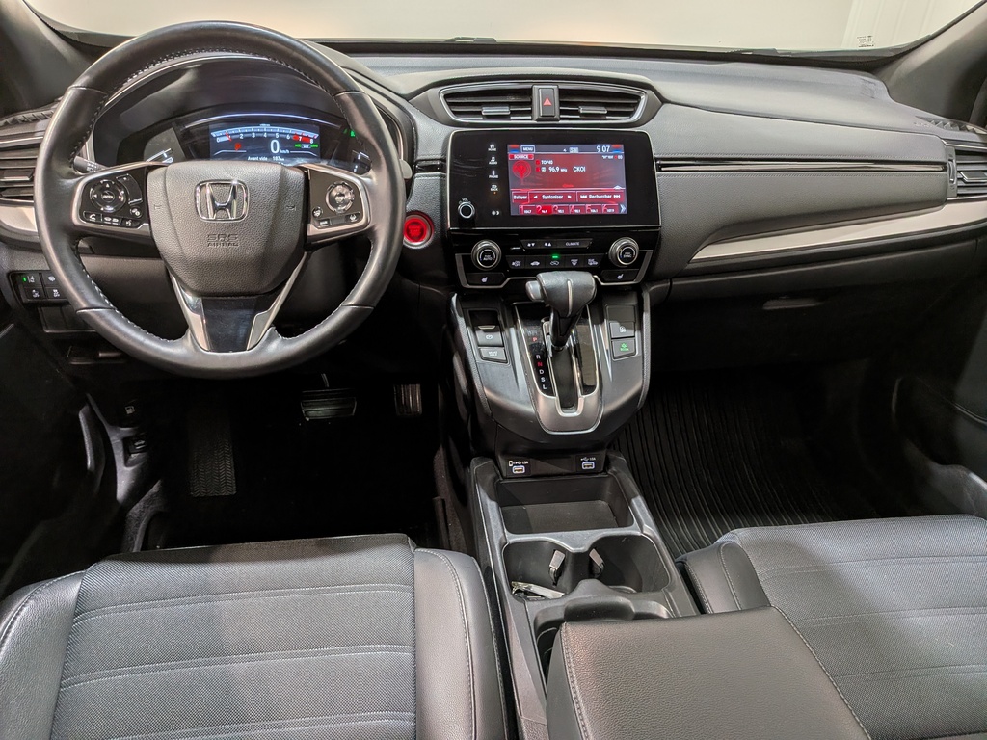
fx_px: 684
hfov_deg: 71.6
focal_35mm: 24
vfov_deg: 56.8
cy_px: 370
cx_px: 494
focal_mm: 4.53
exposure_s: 1/134
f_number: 1.7
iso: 29
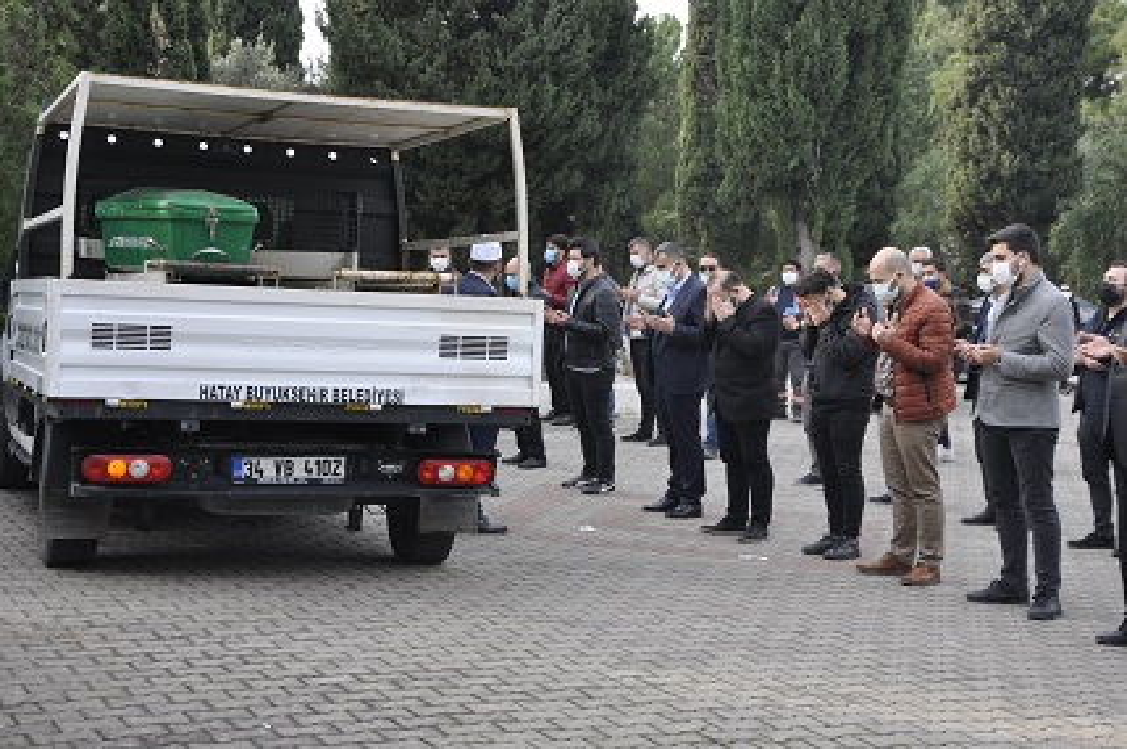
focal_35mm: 60
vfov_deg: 22.6
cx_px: 564
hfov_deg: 33.4
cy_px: 374
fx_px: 1876
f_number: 7.1
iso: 320
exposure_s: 1/200
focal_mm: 40
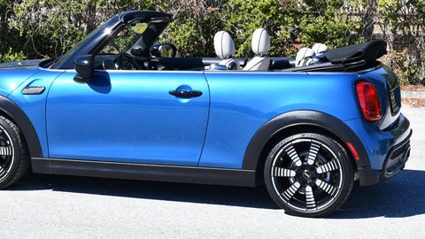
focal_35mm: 95
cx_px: 183
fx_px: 1071
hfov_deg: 22.4
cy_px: 63
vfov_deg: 12.7
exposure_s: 1/250
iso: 200
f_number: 8
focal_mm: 34
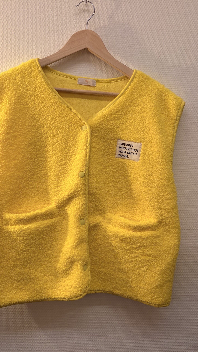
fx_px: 271
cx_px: 85
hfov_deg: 40.1
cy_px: 175
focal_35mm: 29
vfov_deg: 66.1
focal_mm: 5.96
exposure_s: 1/100
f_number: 1.6
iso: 80
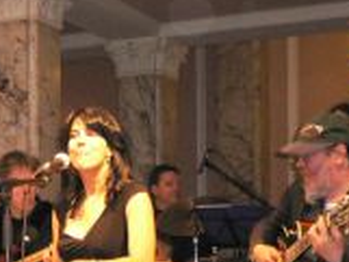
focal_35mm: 102
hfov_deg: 19.1
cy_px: 310
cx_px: 87
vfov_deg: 14.1
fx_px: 1029
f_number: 3.1
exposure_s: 1/60
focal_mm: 6.8
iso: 400
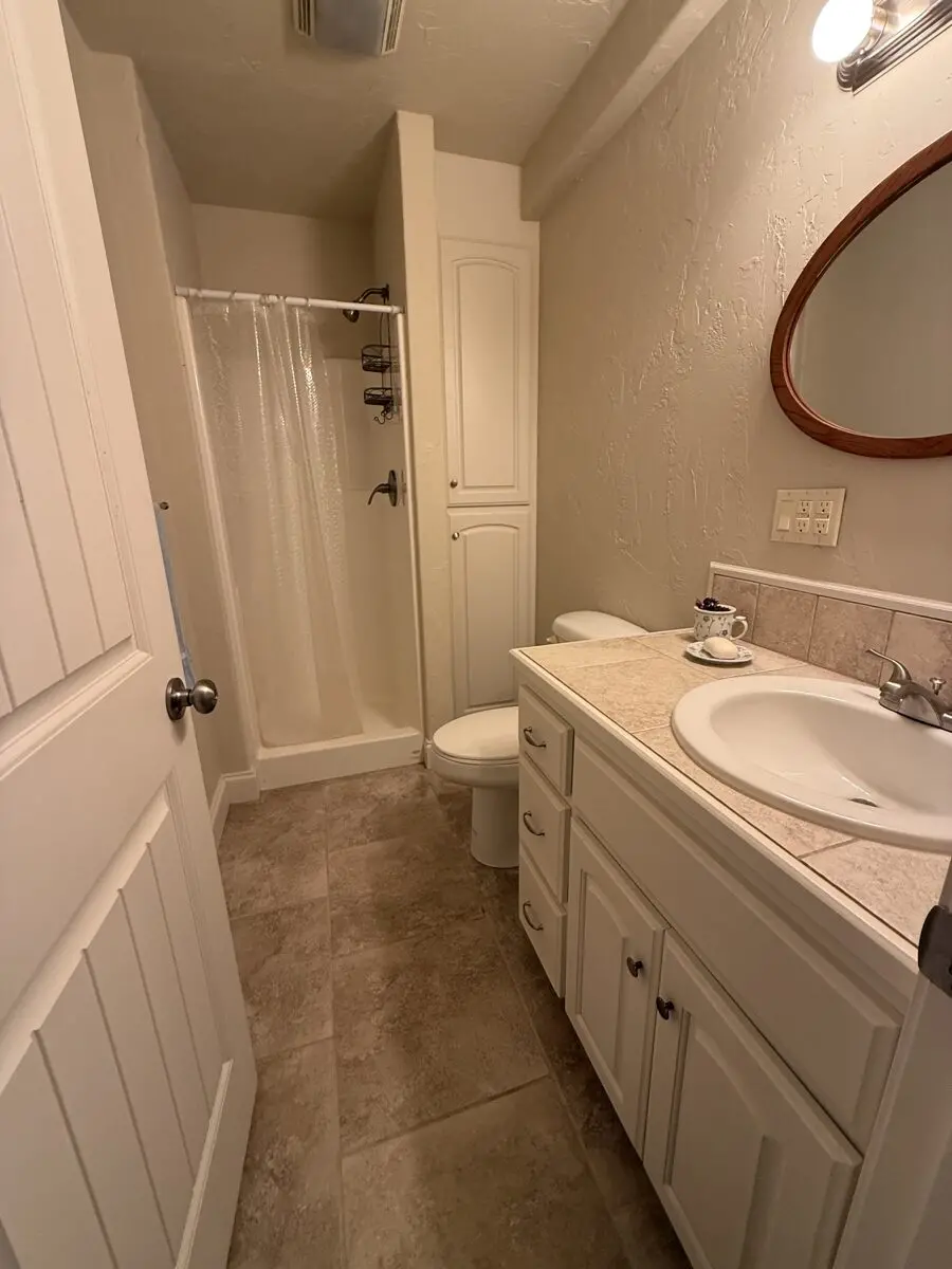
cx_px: 476
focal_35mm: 14
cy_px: 634
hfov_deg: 85.7
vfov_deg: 102.1
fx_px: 513
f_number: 2.2
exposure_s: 1/99
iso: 250
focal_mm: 2.22
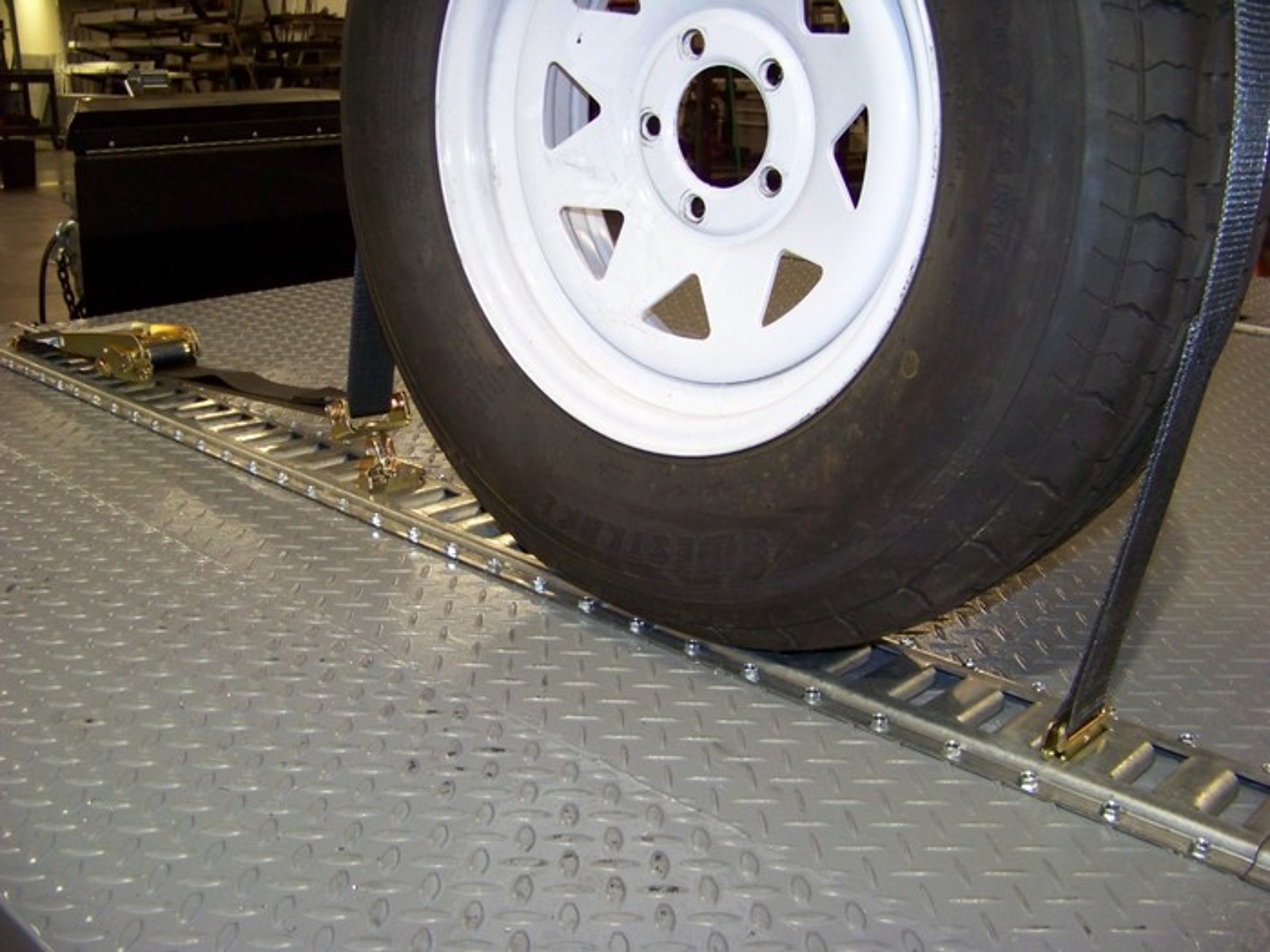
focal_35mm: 36
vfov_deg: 39.7
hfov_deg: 51.4
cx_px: 635
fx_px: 1321
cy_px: 476
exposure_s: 1/30
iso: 200
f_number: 2.8
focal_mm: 5.85
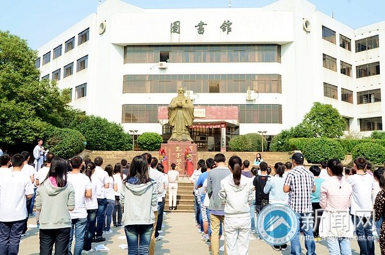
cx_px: 192
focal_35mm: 36
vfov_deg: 36.7
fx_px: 384
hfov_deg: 53.2
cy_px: 128
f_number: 8
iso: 100
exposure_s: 1/100
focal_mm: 24
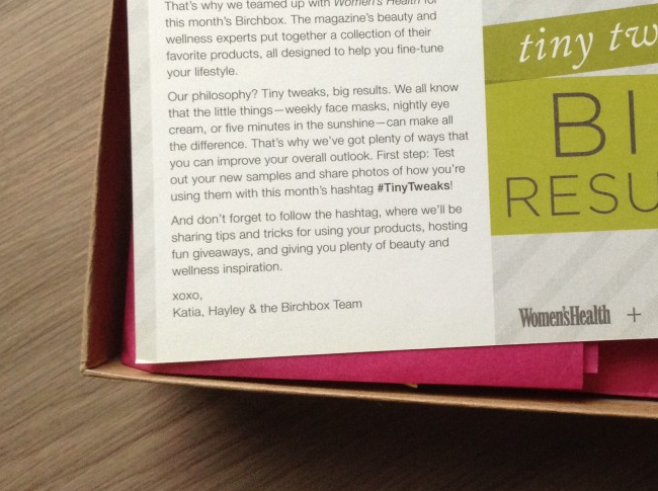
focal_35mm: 52
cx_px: 491
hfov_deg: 36.1
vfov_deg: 27.7
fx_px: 987
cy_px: 154
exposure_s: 1/24
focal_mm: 3.3
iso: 100
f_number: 2.4
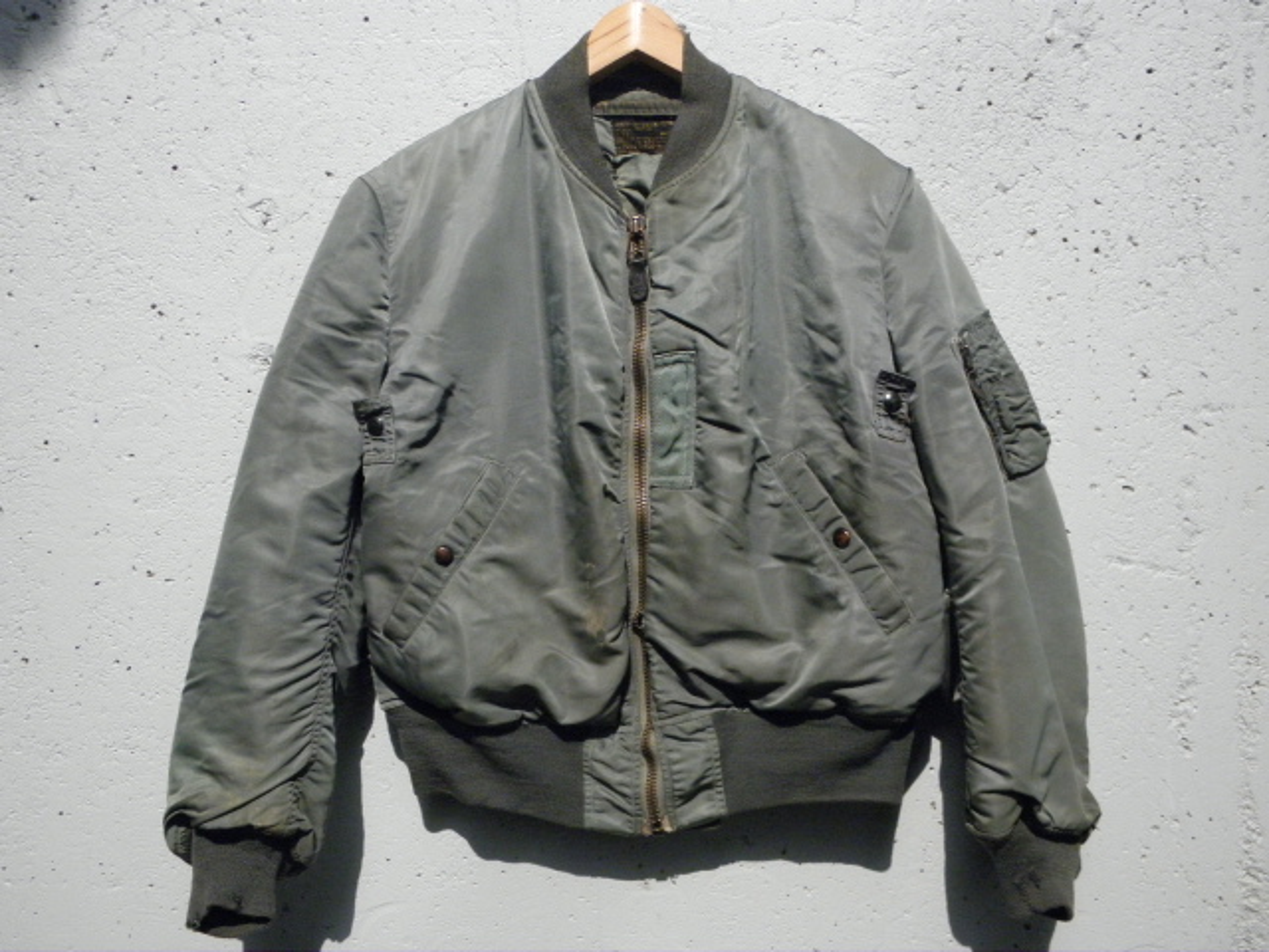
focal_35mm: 38
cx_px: 634
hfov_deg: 49.0
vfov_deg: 37.7
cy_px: 476
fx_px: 1393
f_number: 7.4
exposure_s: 1/800
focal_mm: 6.8
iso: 400
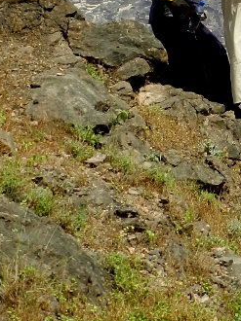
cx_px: 352
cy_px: -46
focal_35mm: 261
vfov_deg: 7.5
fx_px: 2426
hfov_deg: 5.6
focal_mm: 14.9
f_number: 4.4
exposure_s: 1/1000
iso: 160
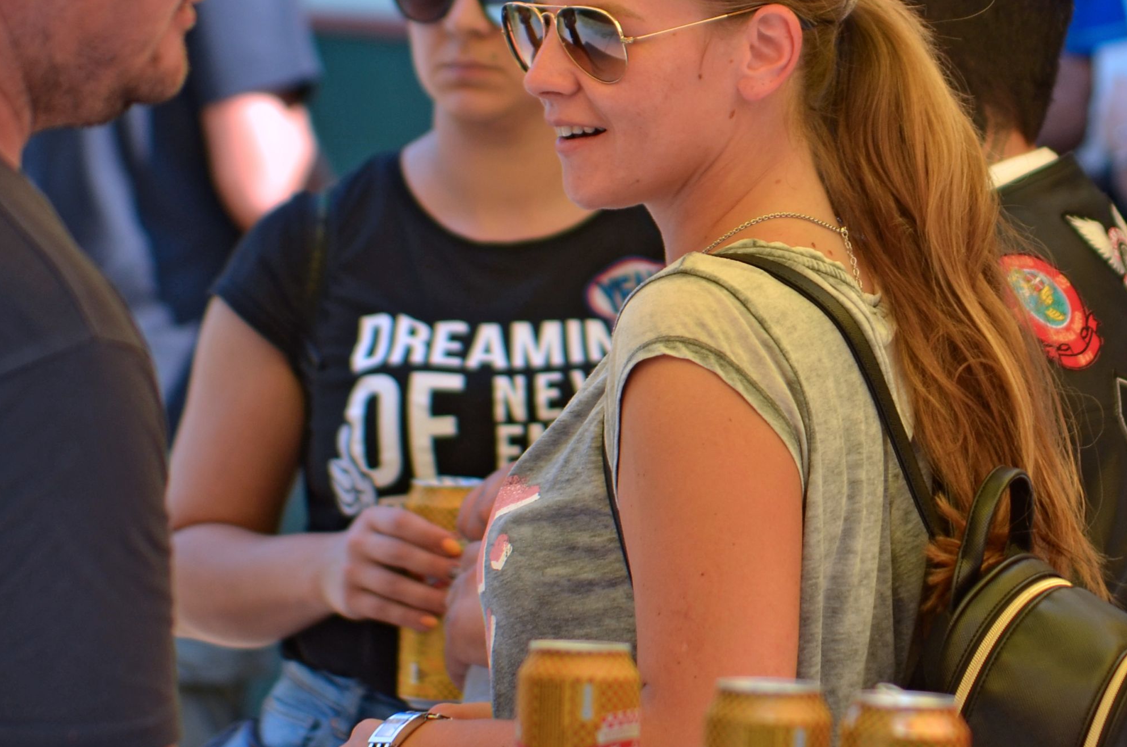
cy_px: 296
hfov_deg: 5.1
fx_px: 12747
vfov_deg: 3.4
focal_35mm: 408
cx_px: 734
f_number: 4.2
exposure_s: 1/250
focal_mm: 135
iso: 100
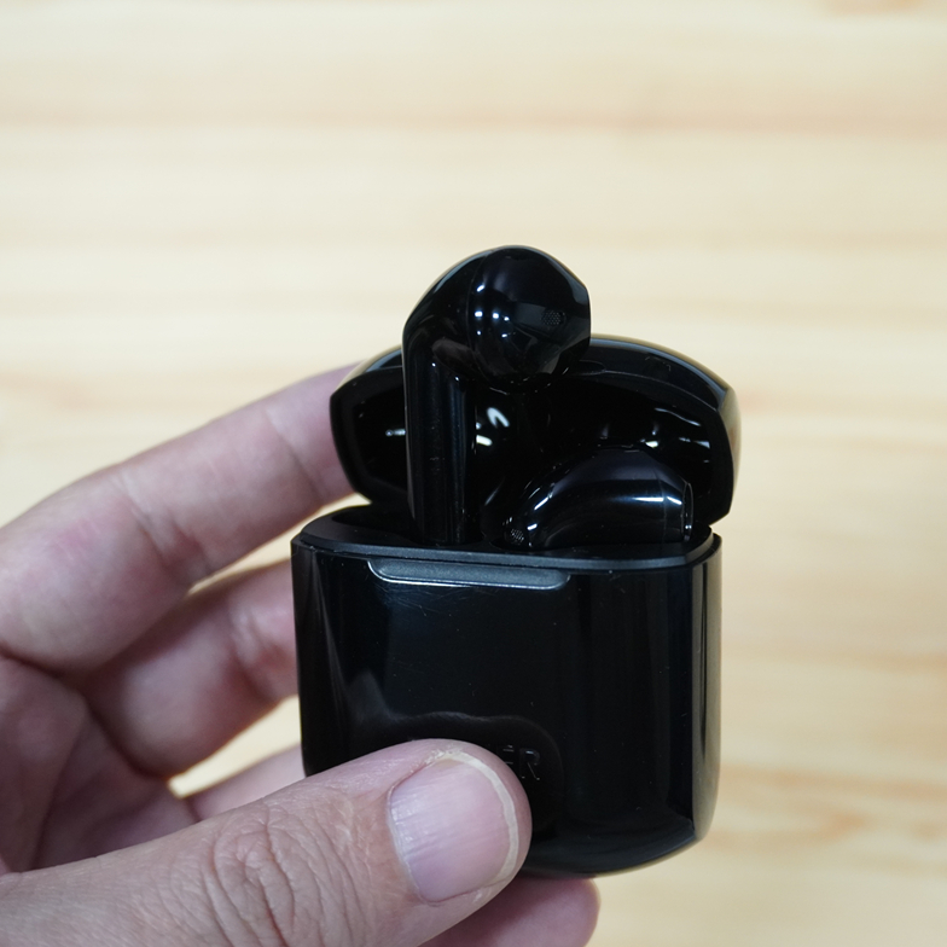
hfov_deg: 32.3
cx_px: 554
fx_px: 1630
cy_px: 477
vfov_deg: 32.4
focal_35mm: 53
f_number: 4.5
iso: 1600
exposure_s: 1/40
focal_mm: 27
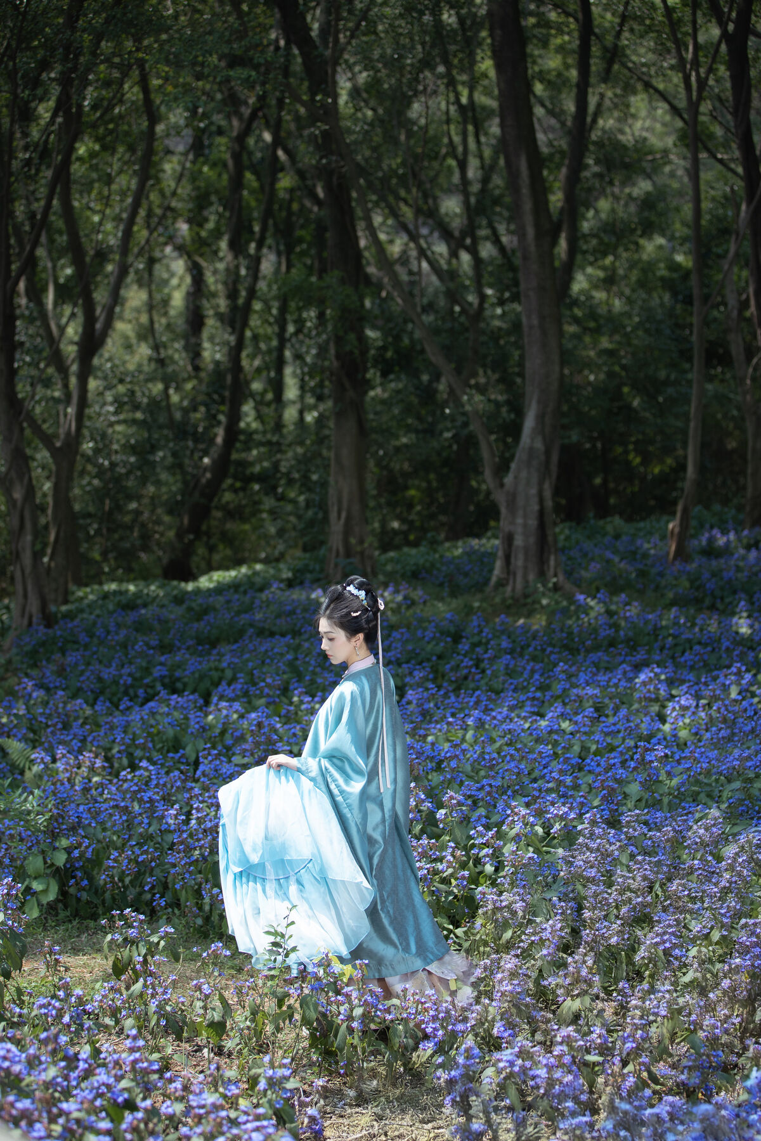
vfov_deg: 28.8
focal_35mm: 70
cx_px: 380
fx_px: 2219
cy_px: 570
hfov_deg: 19.5
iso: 100
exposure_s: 1/800
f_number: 2.8
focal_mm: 70
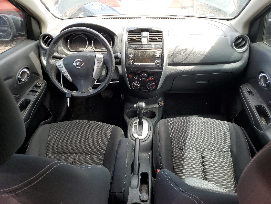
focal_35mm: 26
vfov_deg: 53.1
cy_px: 102
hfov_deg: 67.3
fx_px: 204
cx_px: 136
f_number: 1.5
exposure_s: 1/192
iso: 50
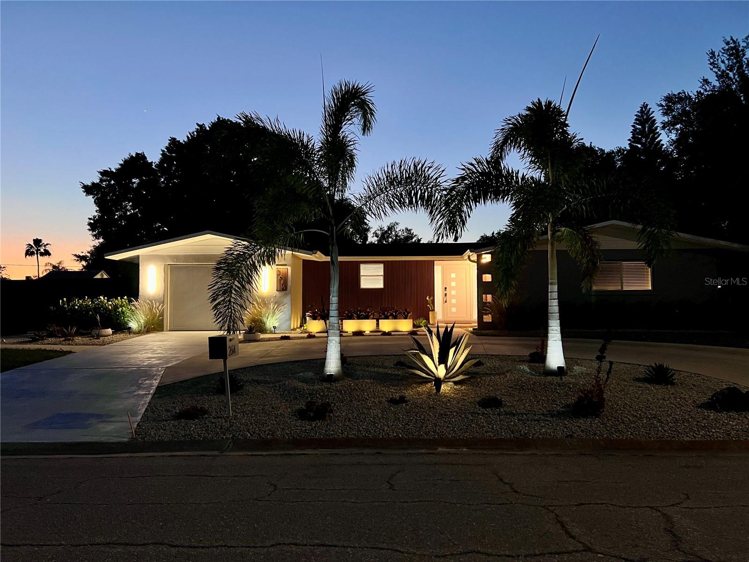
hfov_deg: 67.3
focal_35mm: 26
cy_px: 281
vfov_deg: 53.1
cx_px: 374
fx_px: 563
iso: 500
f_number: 1.5
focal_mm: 5.7
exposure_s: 1/44
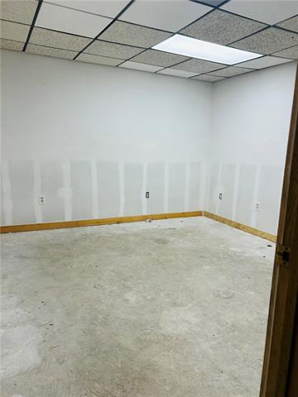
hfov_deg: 53.1
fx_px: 298
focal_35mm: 26
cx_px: 149
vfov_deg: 67.3
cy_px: 198
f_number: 1.5
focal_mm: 5.7
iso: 40
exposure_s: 1/165
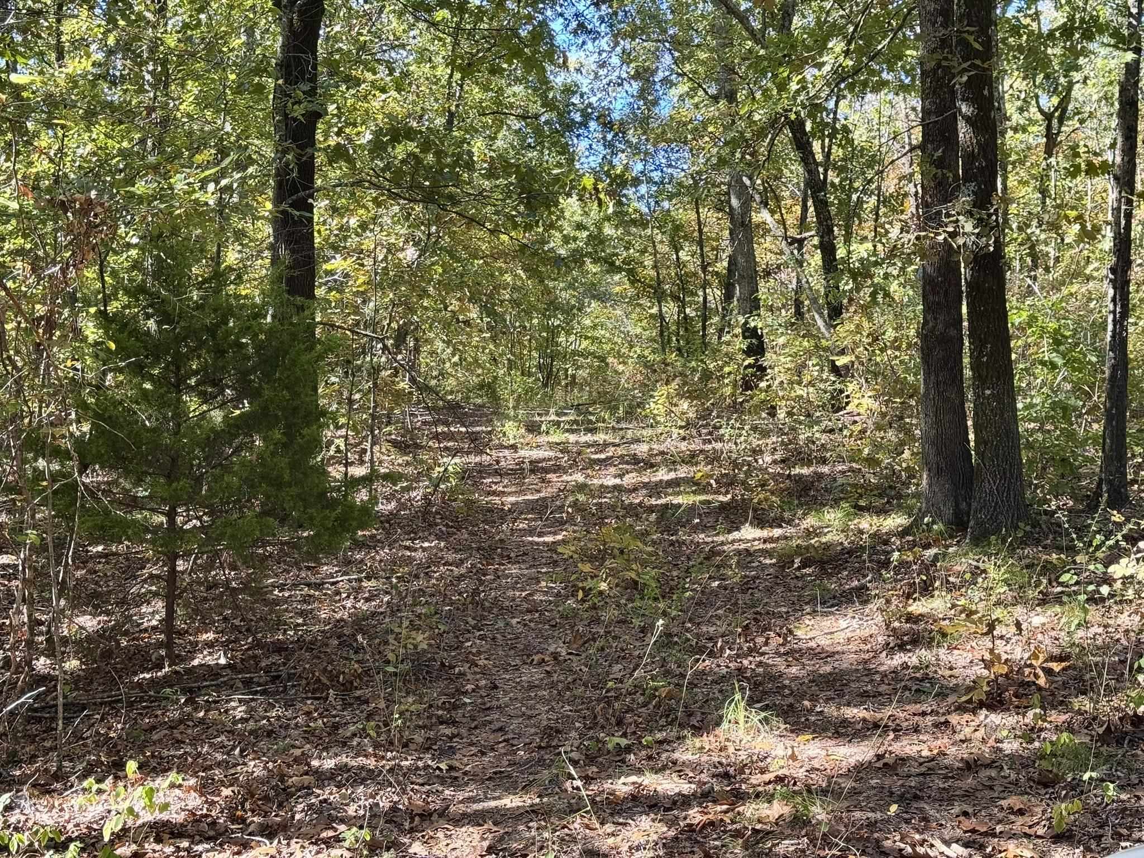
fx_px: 1586
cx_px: 572
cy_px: 429
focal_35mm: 48
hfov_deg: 39.7
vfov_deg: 30.3
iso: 50
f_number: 1.78
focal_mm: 6.76
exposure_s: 1/199
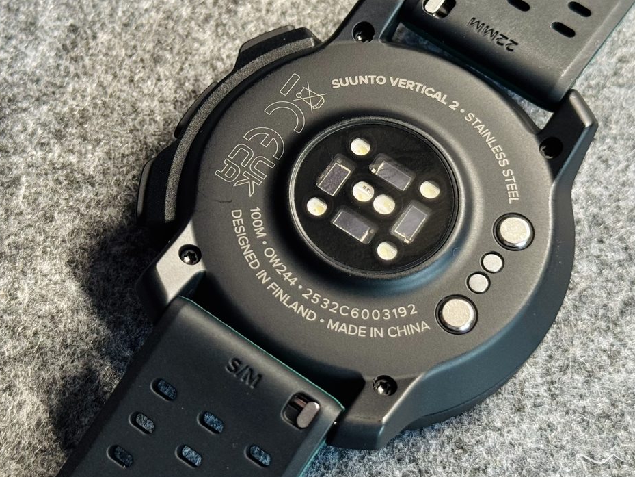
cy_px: 220
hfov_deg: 31.2
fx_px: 1137
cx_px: 291
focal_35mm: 62
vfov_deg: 23.6
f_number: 1.78
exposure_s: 1/59
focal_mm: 6.76
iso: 250
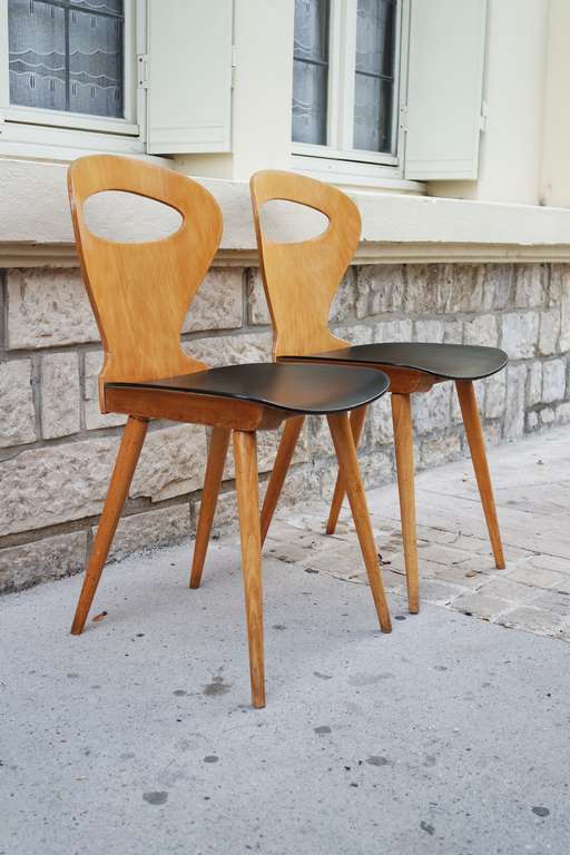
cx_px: 285
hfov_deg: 27.5
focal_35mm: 49
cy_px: 428
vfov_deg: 40.3
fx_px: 1164
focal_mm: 32
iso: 200
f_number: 4.5
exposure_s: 1/80
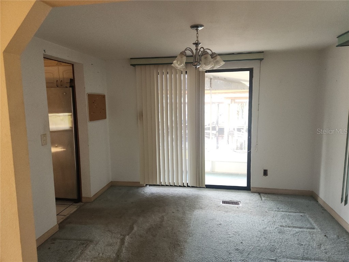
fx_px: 232
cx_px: 174
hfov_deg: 73.9
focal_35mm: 23
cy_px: 131
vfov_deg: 58.9
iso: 200
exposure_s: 1/120
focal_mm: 5.4
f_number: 1.8
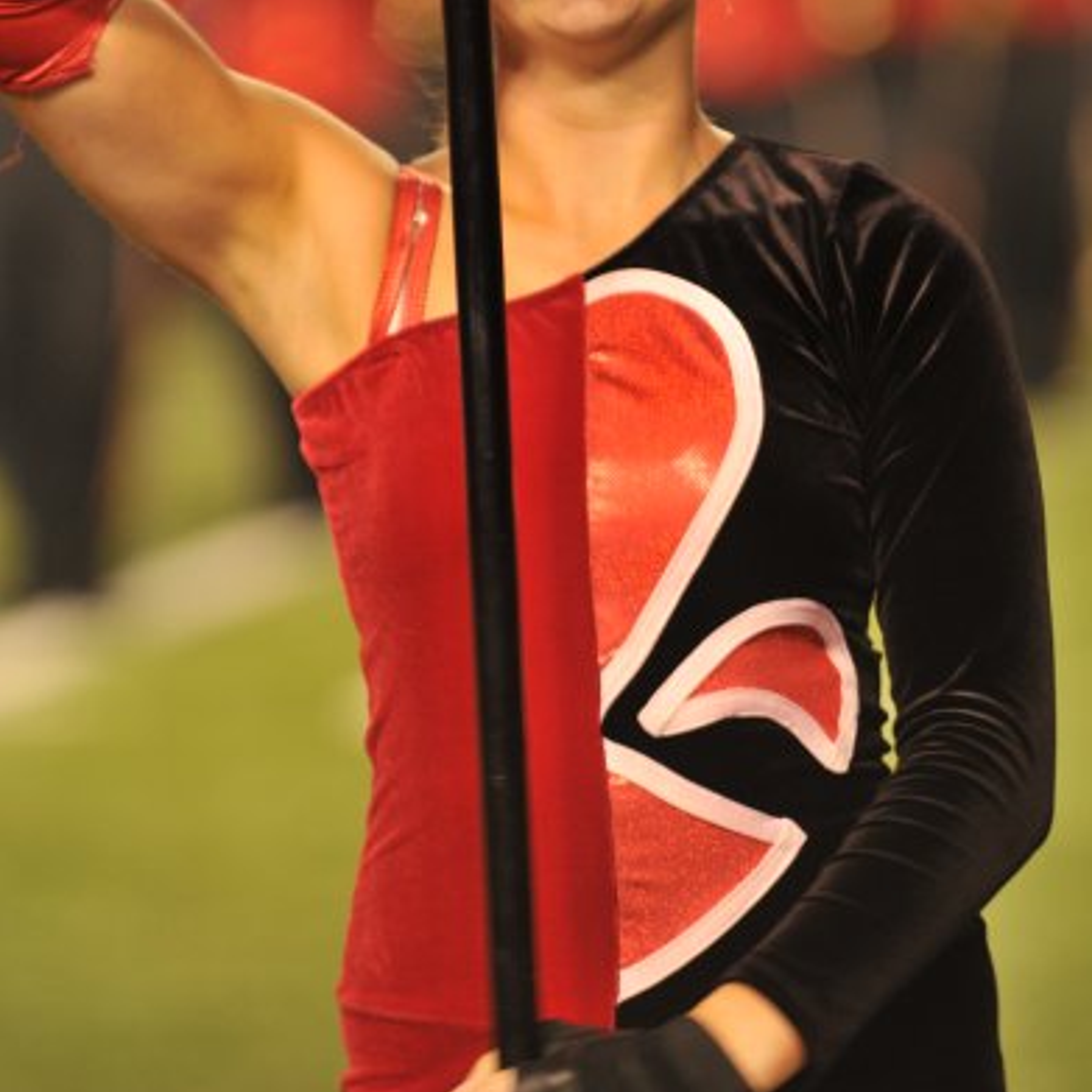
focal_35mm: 391
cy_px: 388
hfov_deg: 4.5
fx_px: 13955
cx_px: 554
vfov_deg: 4.5
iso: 360
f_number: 2.8
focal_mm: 200
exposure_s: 1/60
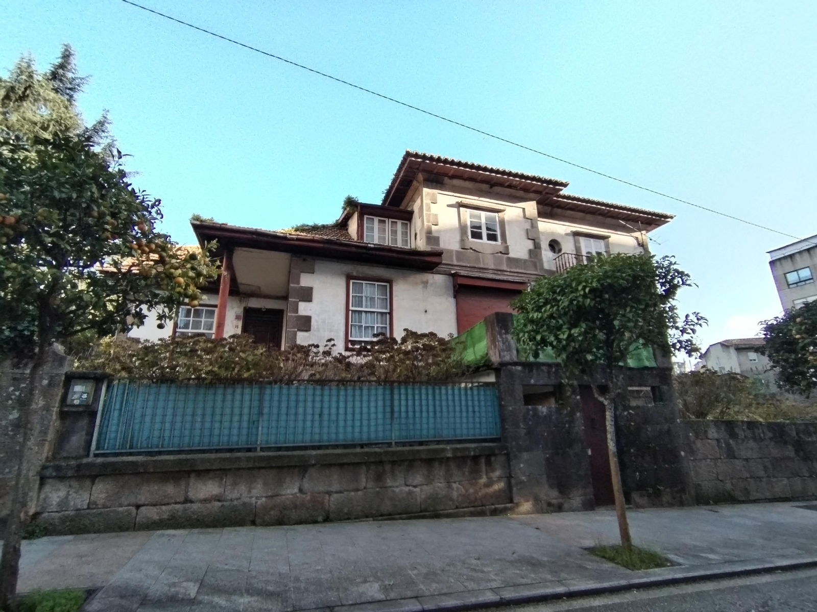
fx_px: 378
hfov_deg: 94.5
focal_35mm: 16
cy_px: 306
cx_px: 408
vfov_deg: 78.1
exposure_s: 1/126
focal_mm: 1.42
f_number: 2.2
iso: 100
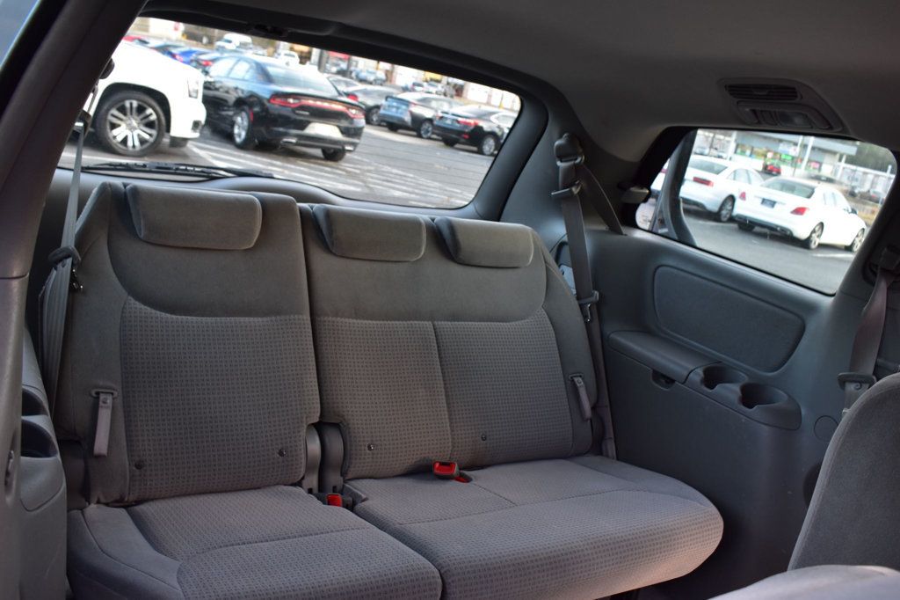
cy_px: 300
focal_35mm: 32
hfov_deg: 59.5
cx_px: 450
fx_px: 787
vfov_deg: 41.7
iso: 450
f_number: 6.3
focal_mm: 21
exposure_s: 1/15
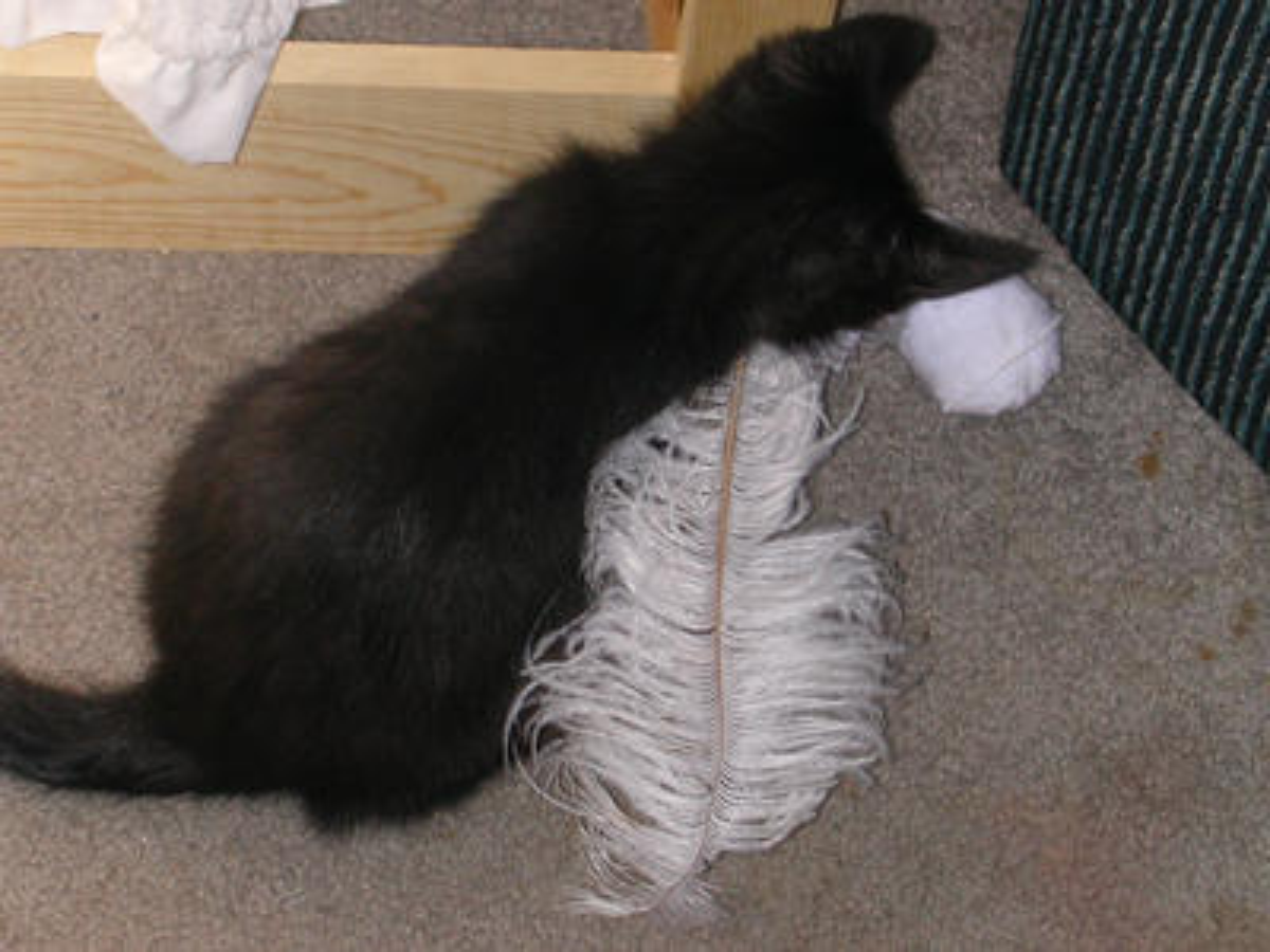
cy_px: 476
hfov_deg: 17.7
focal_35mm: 111
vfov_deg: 13.3
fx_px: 4072
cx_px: 635
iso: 148
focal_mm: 16.8
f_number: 4.8
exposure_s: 1/59.9
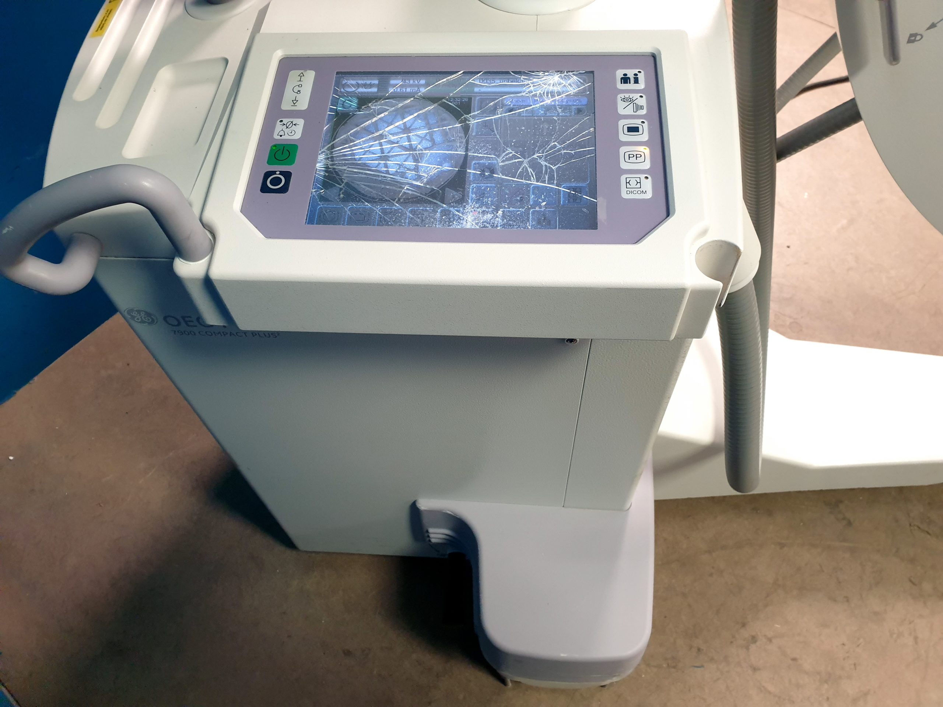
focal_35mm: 26
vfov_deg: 53.1
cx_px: 472
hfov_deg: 67.3
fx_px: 708
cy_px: 354
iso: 320
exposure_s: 1/25
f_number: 2.4
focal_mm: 4.3
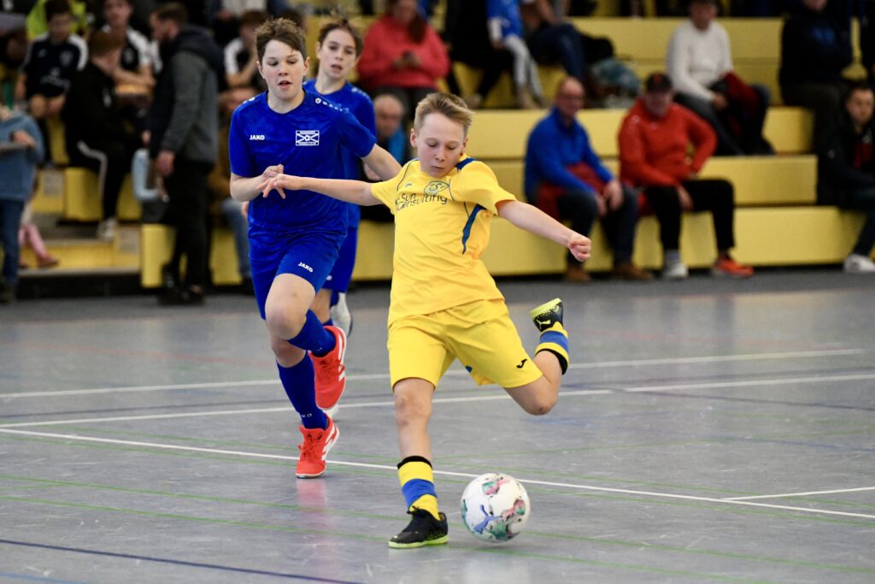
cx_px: 438
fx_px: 4011
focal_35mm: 165
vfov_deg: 8.3
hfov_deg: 12.5
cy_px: 292
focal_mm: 165
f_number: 2.8
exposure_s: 1/1600
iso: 8000
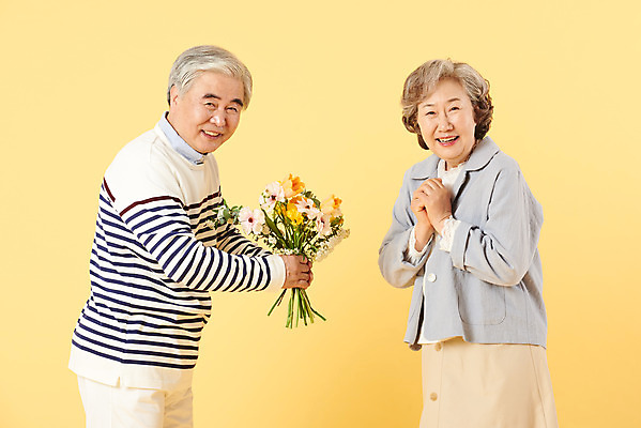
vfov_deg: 11.0
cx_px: 320
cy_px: 214
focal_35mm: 125
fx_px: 2227
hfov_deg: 16.4
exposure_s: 1/125
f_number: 8
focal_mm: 125
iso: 100
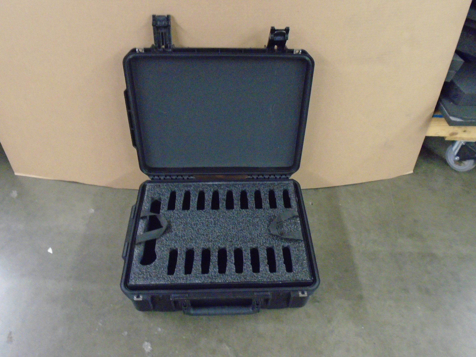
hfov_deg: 67.3
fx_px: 358
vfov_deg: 53.1
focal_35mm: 26
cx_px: 238
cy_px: 178
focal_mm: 4.6
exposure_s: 1/10
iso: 800
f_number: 3.2
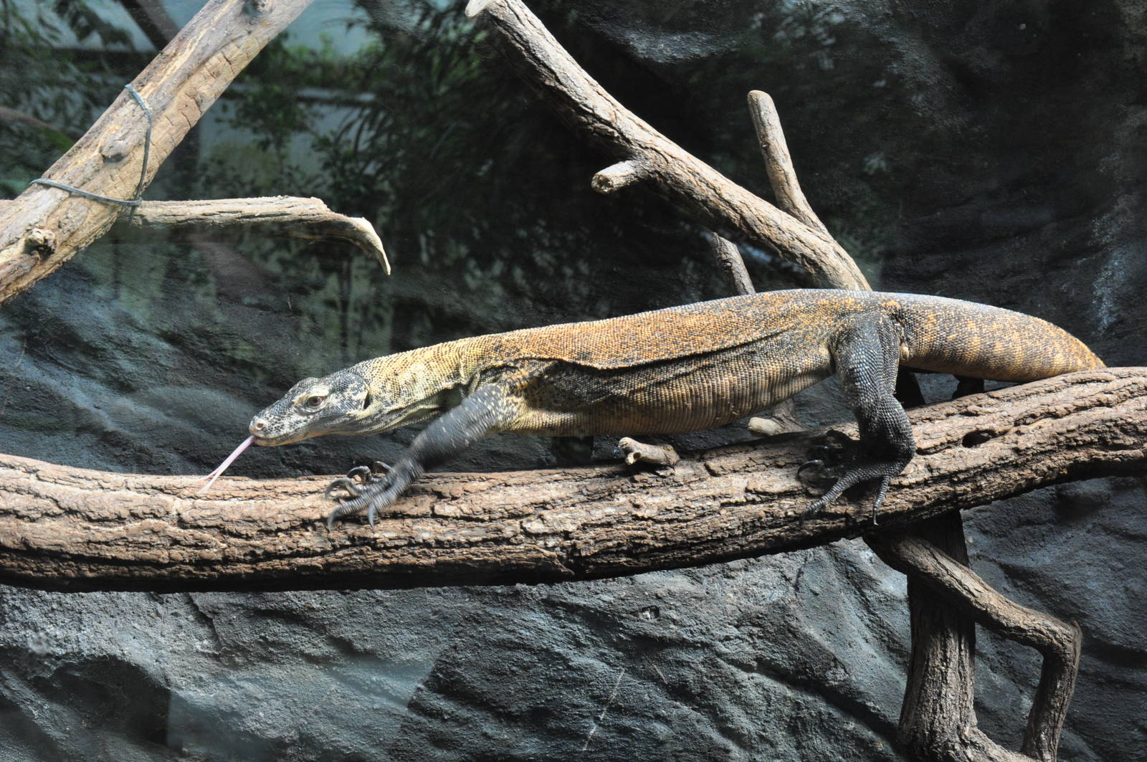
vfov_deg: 16.5
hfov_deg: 24.6
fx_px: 2626
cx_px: 574
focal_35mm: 82
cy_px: 381
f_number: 9.5
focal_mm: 55
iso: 800
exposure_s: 1/90
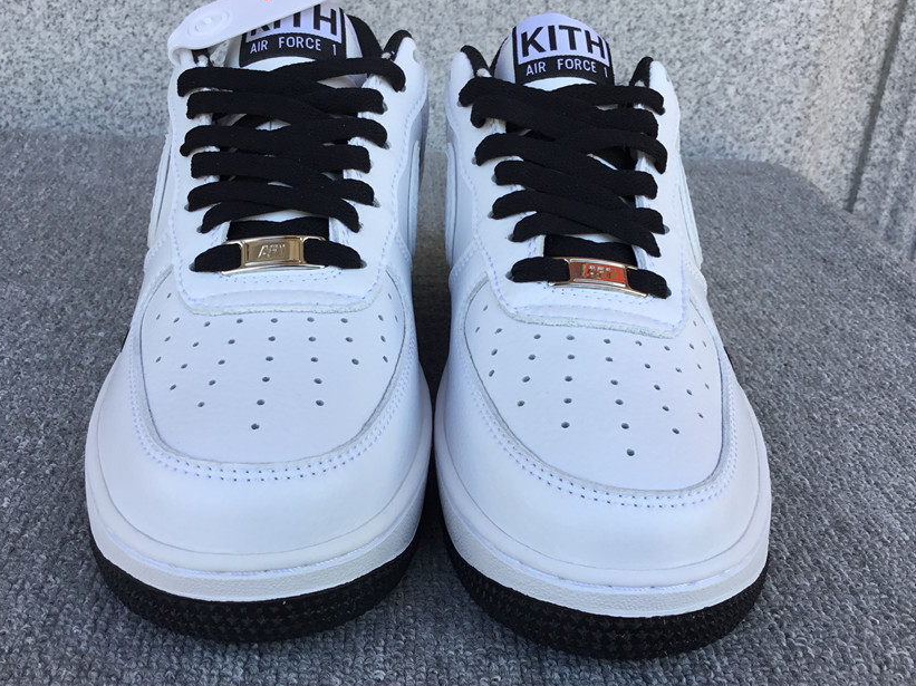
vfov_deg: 41.8
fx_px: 899
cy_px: 356
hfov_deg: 54.0
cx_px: 455
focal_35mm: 34
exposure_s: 1/220
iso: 25
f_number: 2.4
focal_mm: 3.3
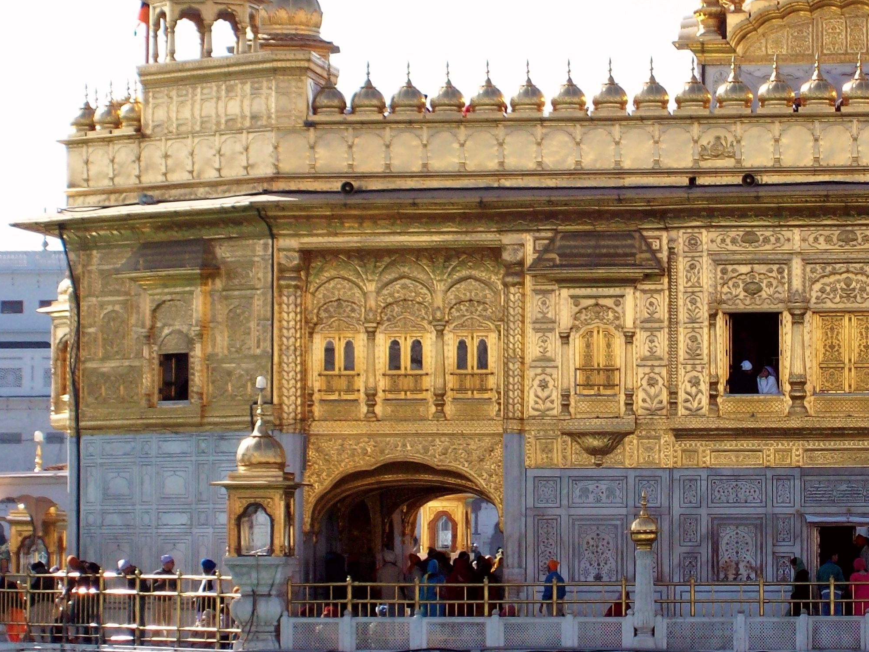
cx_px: 642
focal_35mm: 167
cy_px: 227
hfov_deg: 11.8
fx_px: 4192
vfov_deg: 8.9
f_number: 4.8
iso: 80
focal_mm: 18
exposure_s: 1/365
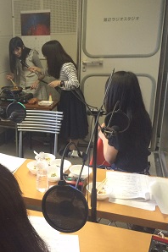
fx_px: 288
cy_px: 126
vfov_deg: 47.5
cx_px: 22
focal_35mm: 41
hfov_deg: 31.3
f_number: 2.2
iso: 80
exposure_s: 1/33
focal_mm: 4.15
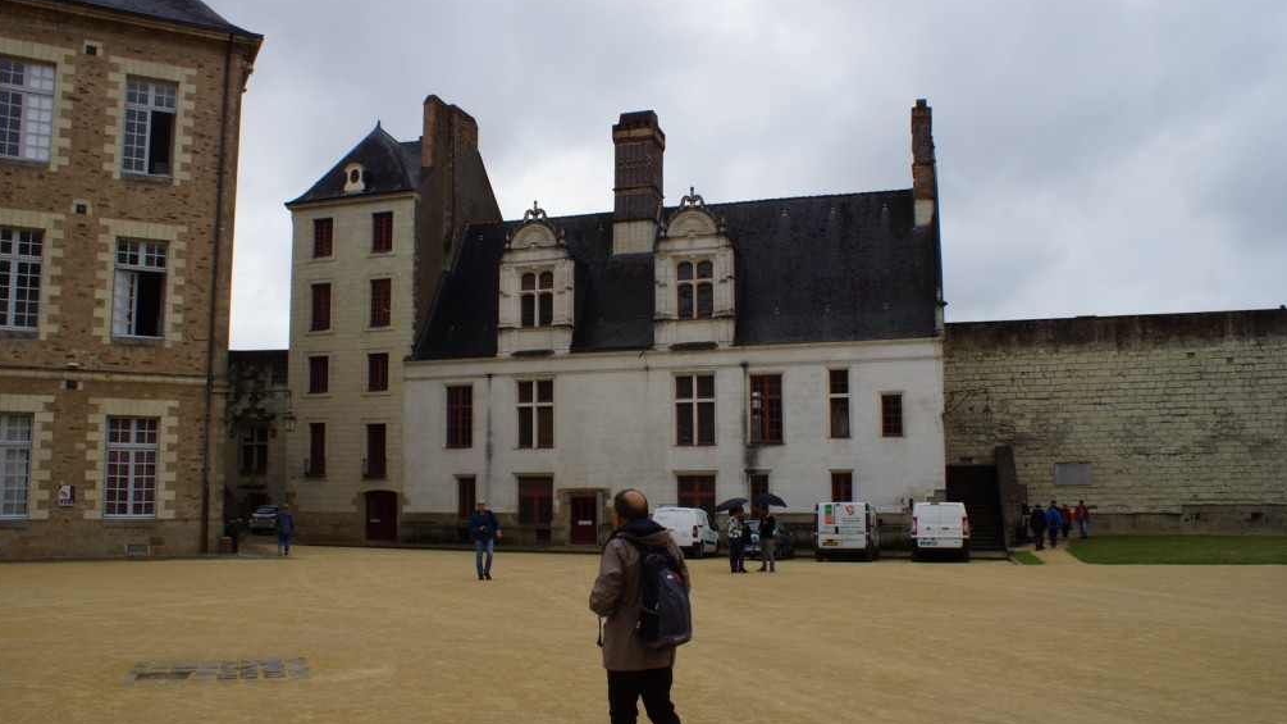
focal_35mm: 32
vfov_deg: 36.6
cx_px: 647
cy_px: 388
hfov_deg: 61.0
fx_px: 1092
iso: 100
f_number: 13
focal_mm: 20
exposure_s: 1/160
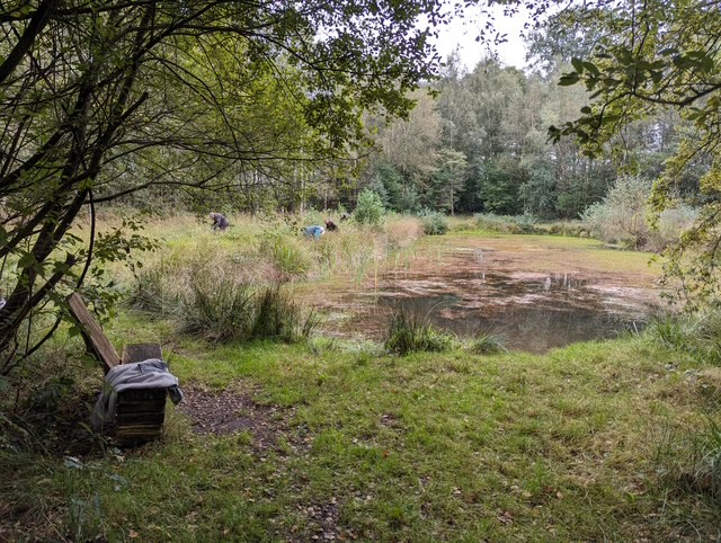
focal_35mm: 24
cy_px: 272
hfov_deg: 71.5
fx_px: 501
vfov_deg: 56.9
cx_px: 360
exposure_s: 1/182
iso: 73
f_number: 1.85
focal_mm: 6.81
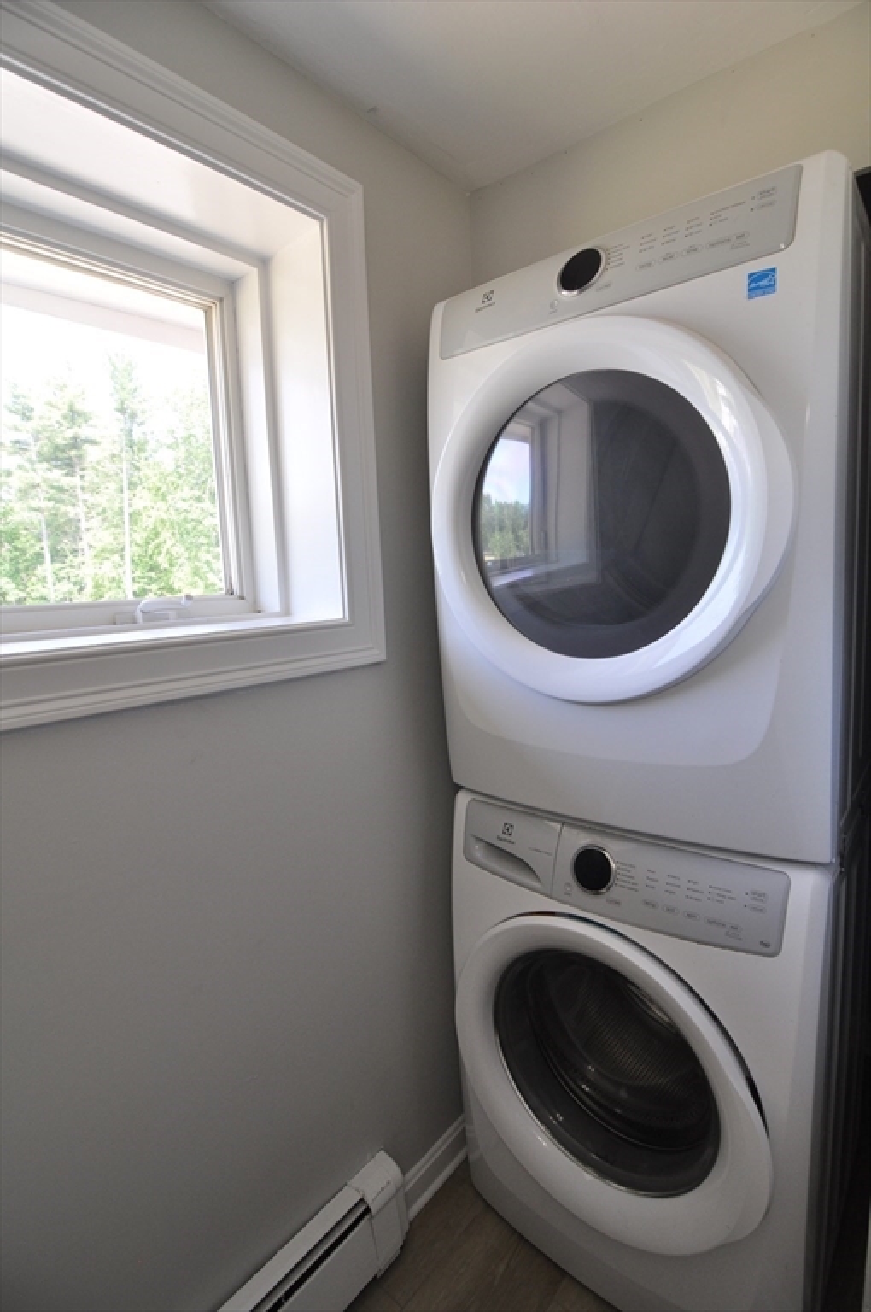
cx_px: 436
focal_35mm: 16
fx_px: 600
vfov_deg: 95.1
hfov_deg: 71.9
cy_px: 656
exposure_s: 1/80
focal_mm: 11
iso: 400
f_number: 4.5
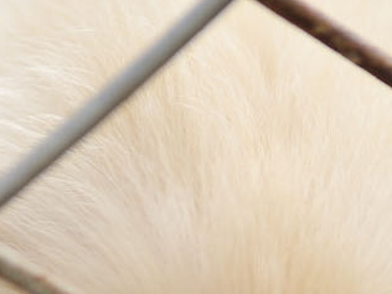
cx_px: 447
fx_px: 7474
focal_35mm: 660
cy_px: 575
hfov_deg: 3.0
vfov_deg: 2.2
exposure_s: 1/320
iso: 200
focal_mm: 155
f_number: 2.8
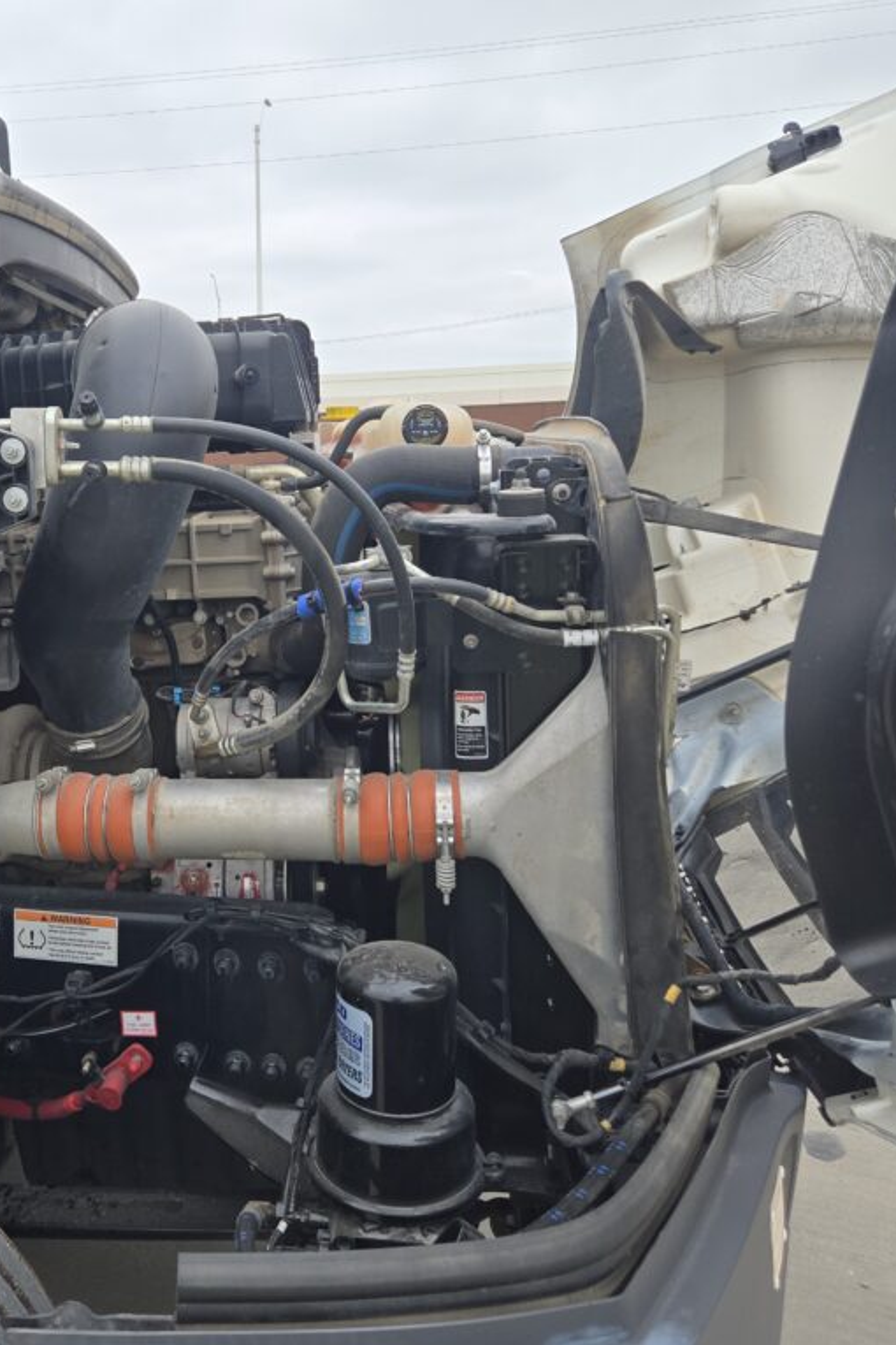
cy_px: 673
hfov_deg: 39.8
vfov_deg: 58.7
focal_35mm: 32
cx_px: 204
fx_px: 1195
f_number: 1.8
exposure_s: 1/1212
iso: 25
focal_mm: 5.4
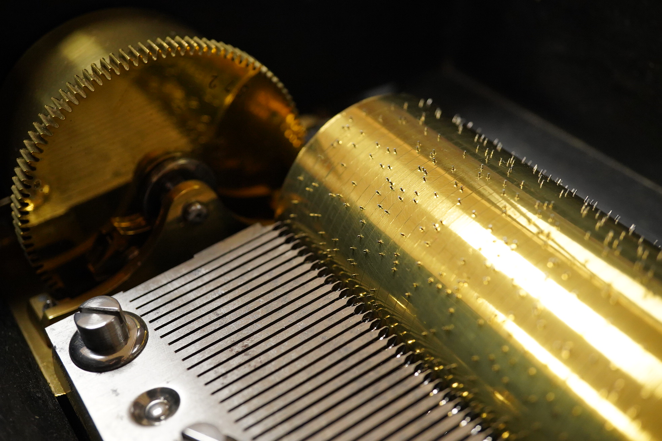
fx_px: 827
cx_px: 331
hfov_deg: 43.6
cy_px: 220
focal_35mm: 45
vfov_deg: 29.9
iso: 2500
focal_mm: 30
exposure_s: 1/200
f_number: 7.1
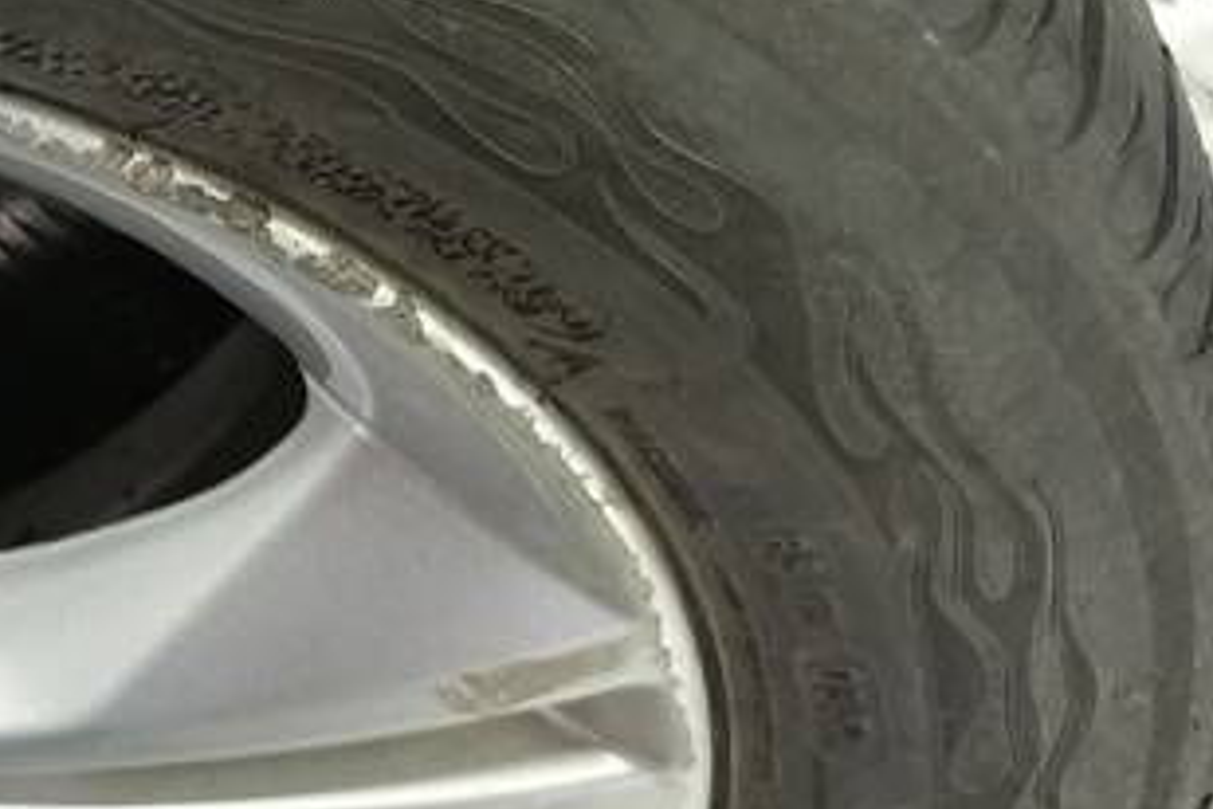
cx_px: -663
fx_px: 3133
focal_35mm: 93
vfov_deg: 13.8
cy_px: -401
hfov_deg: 19.0
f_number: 1.6
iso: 143
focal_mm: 4.11
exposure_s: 1/50
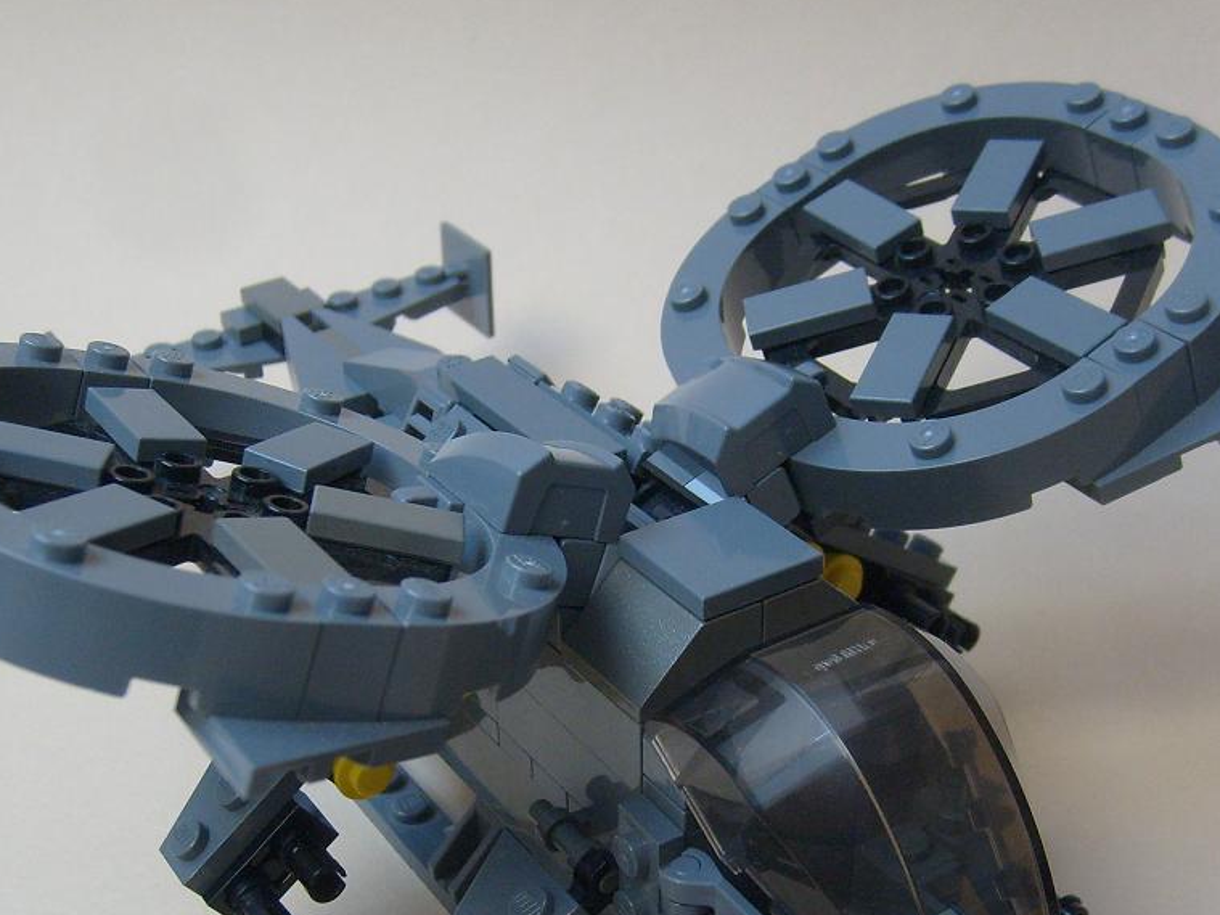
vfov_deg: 27.8
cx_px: 597
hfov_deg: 36.8
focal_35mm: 52
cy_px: 617
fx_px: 1832
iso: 100
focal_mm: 5.8
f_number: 2.8
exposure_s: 1/90
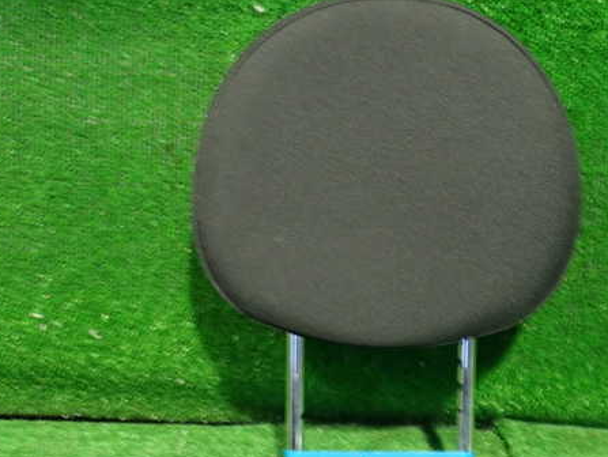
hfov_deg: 32.5
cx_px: 388
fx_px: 1037
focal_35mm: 59
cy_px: 249
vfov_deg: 24.8
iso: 800
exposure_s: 1/13
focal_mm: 7.84
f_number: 2.9
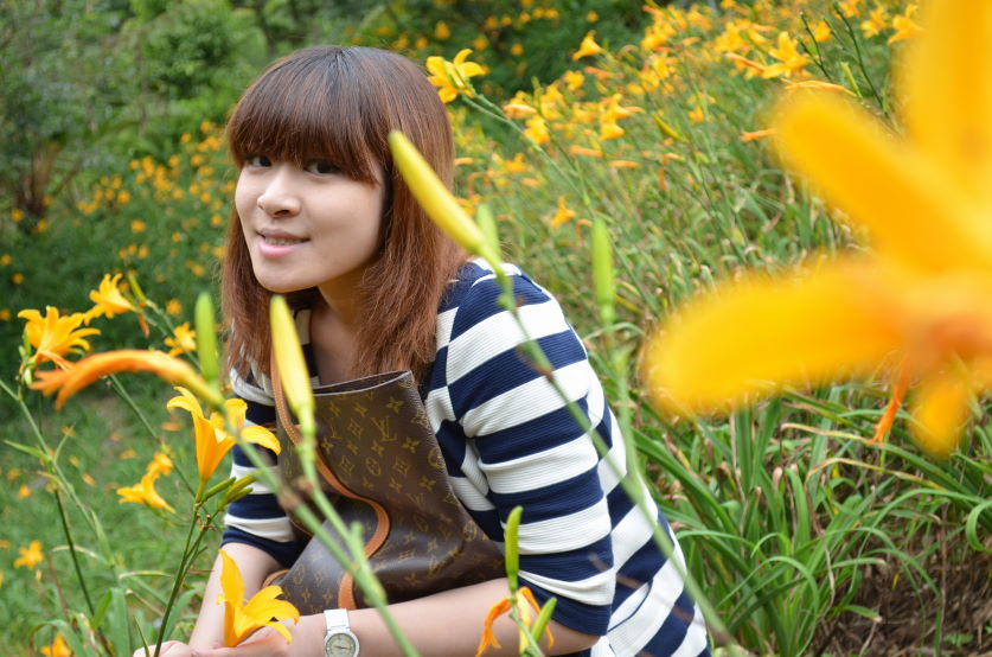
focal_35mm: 72
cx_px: 496
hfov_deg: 28.1
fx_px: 1979
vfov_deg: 18.8
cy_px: 328
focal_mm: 48
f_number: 5.6
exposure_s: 1/80
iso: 200
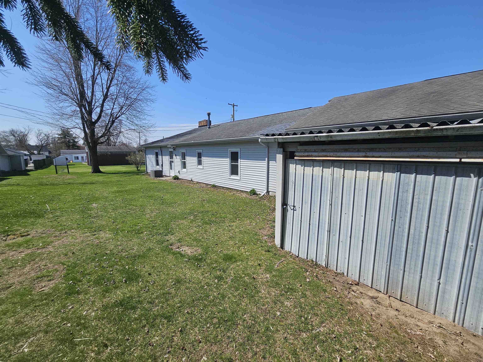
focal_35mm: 13
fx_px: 181
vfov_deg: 89.9
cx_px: 242
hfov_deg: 106.2
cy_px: 181
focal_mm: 2.2
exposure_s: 1/2679
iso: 50
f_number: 2.2
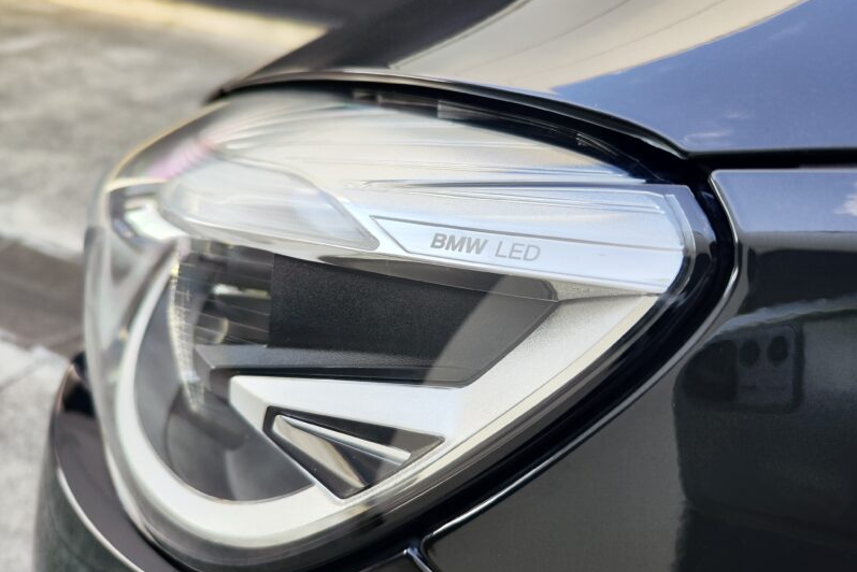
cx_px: 429
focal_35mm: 24
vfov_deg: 53.1
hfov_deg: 73.7
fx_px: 572
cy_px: 303
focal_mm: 7.01
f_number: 1.69
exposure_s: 1/150
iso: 50
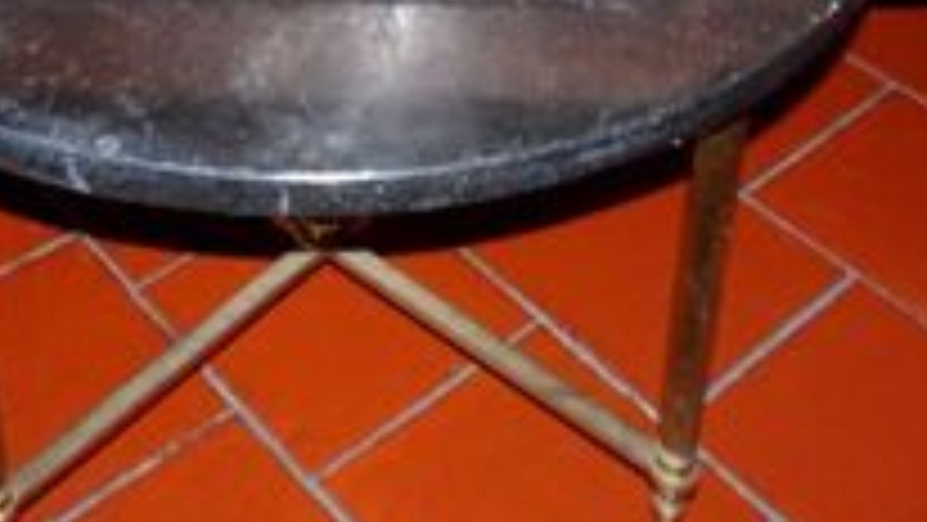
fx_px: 1500
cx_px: 378
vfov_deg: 18.1
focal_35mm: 61
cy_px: -202
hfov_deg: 34.3
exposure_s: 1/30
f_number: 3.5
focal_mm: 4.1
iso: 250
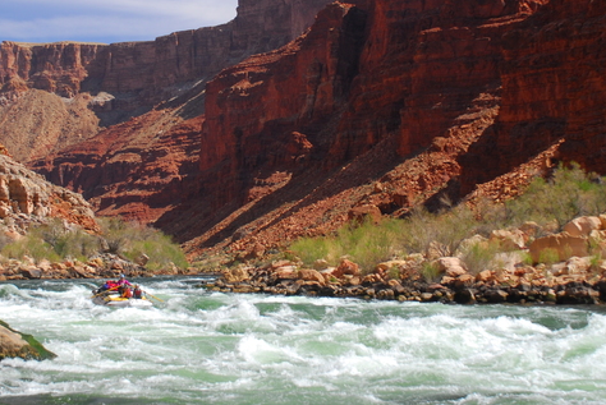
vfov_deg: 16.8
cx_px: 251
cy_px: 114
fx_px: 1365
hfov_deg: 25.0
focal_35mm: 81
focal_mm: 32
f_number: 4.2
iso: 160
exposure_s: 1/320
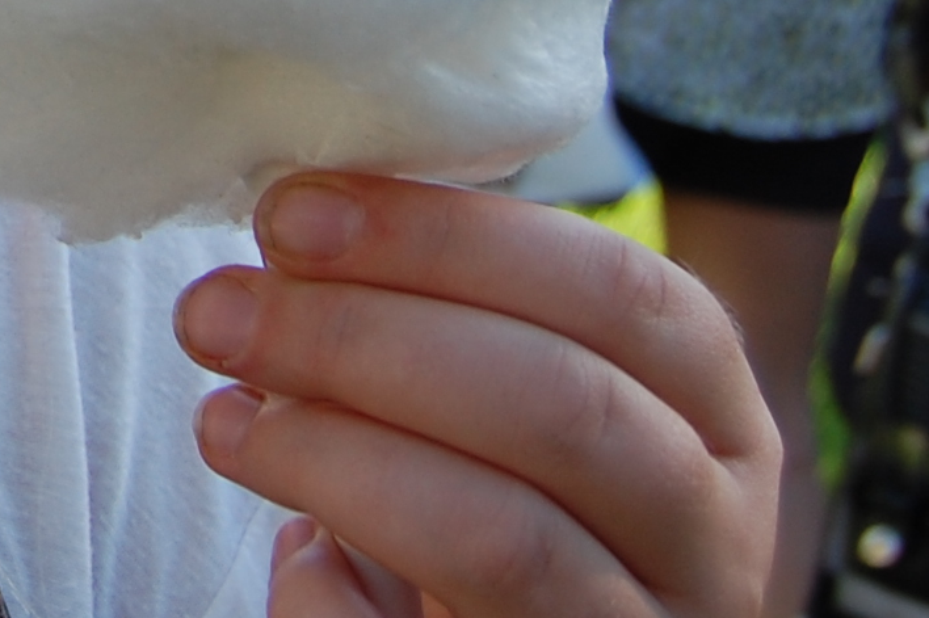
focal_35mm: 153
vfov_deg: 8.5
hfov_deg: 12.5
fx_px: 3945
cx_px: -623
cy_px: -638
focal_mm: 24
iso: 200
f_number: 6.3
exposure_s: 1/160
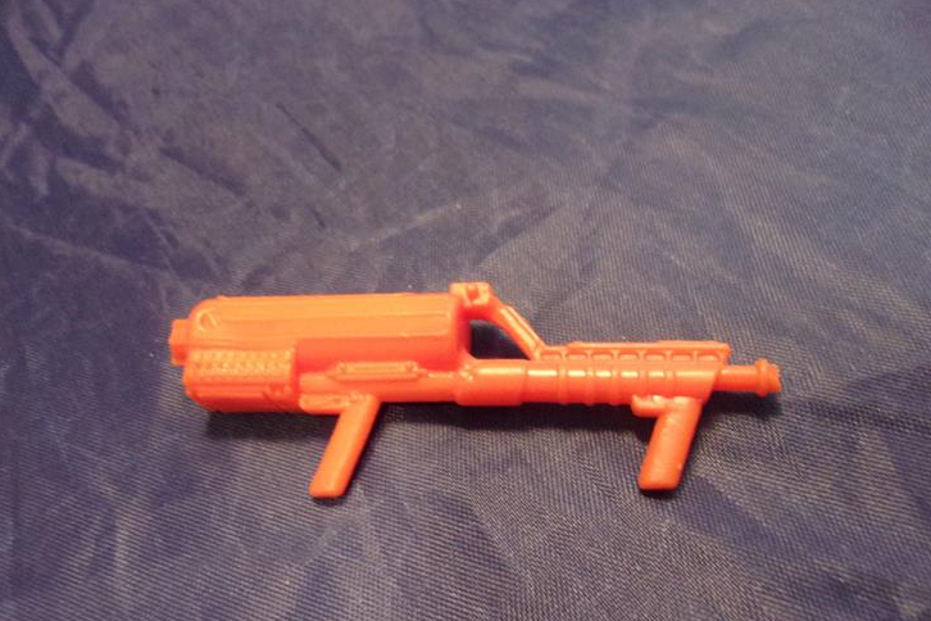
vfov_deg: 44.9
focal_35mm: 29
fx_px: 750
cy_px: 341
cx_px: 457
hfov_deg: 63.7
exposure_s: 1/17
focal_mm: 4.9
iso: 439
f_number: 3
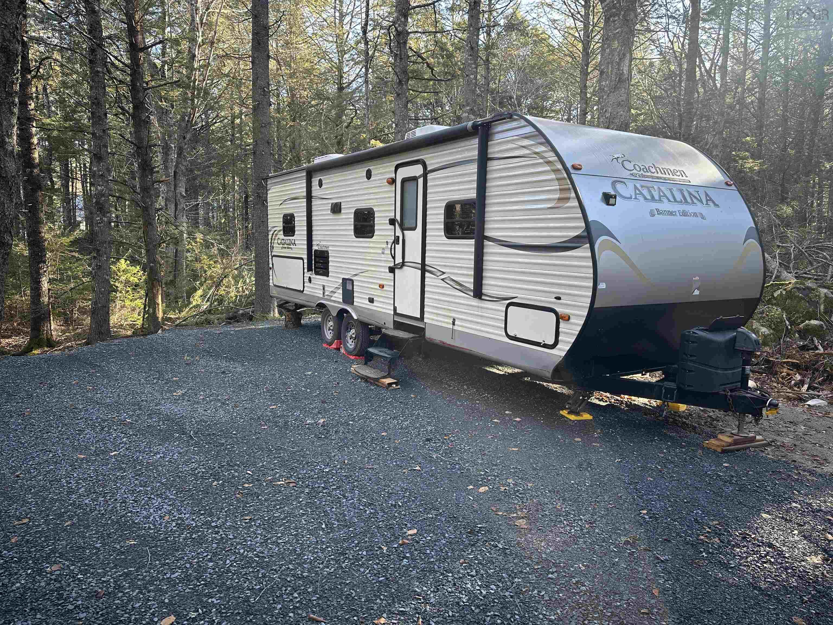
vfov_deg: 56.8
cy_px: 312
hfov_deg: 71.6
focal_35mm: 24
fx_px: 578
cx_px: 416
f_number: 1.78
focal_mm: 6.86
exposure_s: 1/121
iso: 80
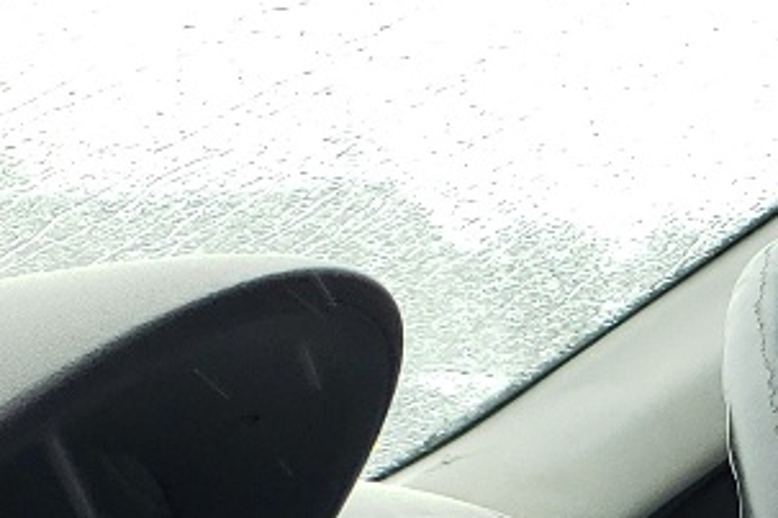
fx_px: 3090
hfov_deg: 13.0
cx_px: 1389
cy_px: 1221
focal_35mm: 143
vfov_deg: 8.8
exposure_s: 1/222
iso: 50
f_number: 1.5
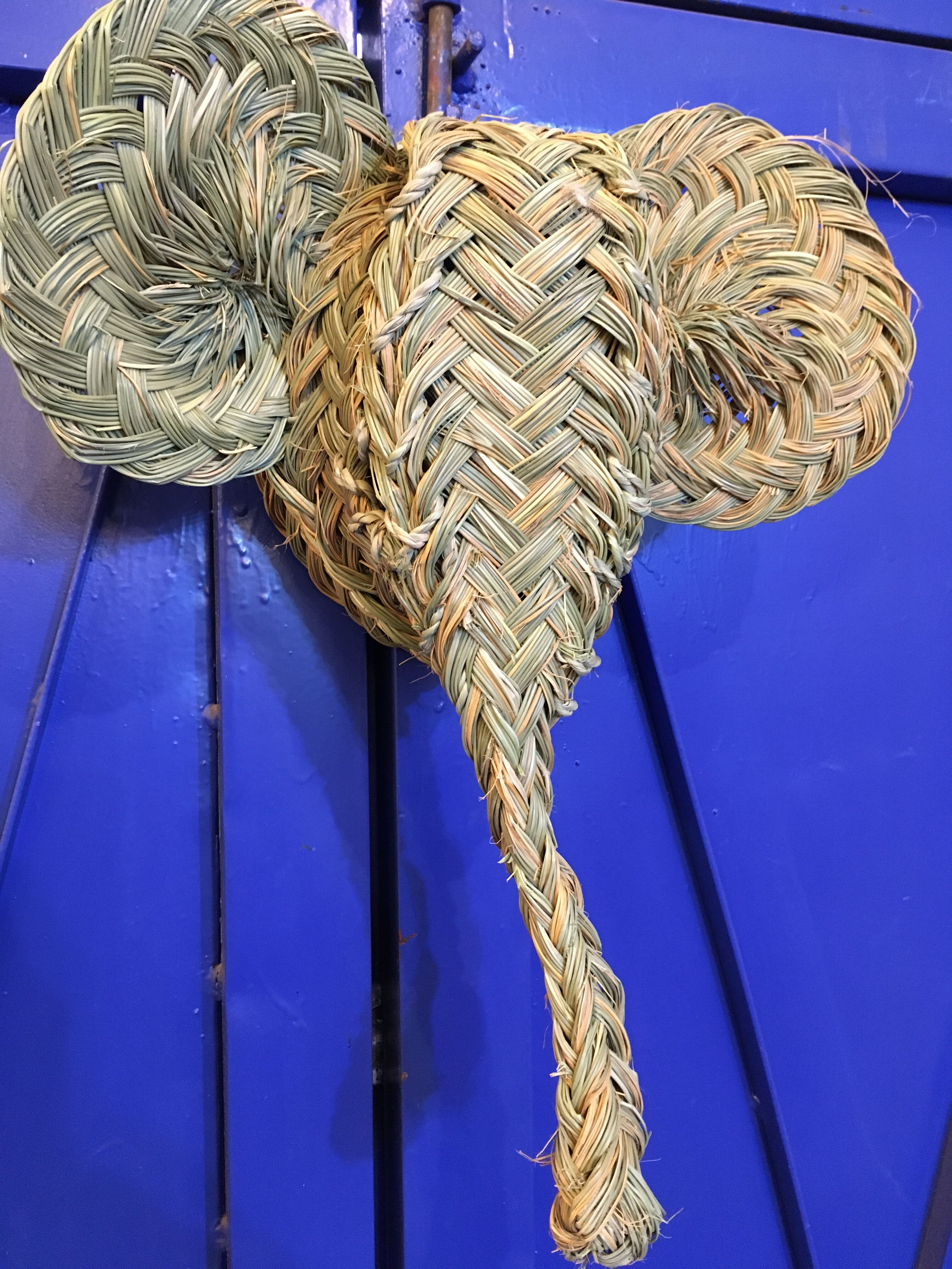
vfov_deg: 61.7
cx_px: 476
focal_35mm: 29
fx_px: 1063
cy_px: 634
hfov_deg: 48.2
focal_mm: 4.15
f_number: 2.2
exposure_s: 1/17
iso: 250
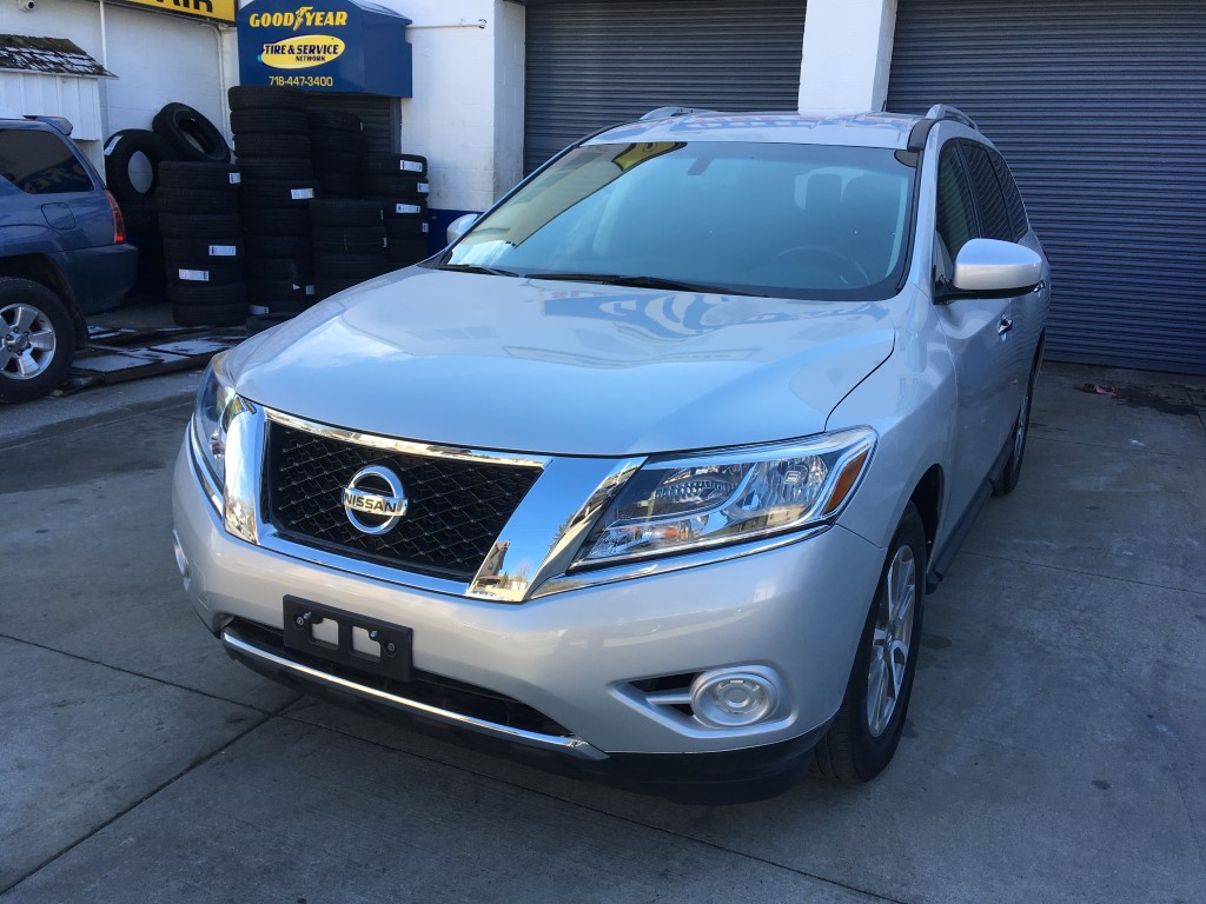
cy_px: 452
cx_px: 603
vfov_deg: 48.2
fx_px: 1010
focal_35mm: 29
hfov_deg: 61.7
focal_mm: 4.15
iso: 25
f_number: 2.2
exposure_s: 1/368
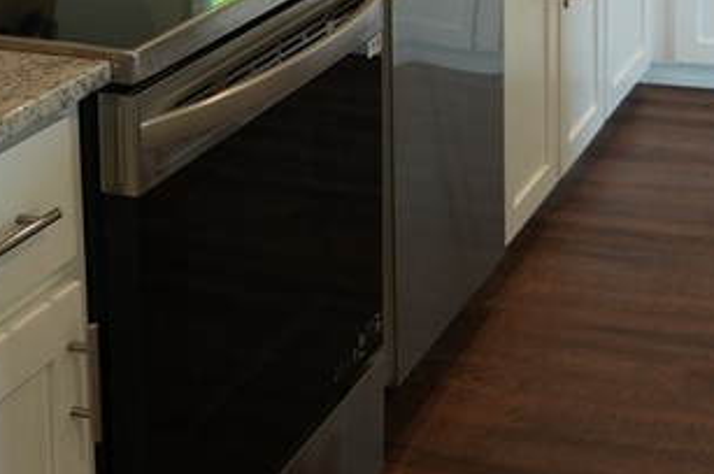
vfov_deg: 14.7
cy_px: -279
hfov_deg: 23.7
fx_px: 1684
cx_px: 521
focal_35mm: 85
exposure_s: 1/200
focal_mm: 24
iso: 800
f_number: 2.8
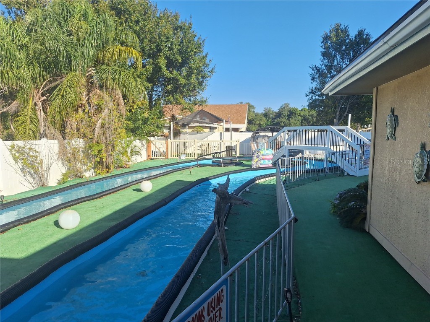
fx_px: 286
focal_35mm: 23
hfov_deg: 73.9
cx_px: 215
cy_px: 161
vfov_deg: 58.9
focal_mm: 5.54
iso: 40
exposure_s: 1/2494
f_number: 1.8
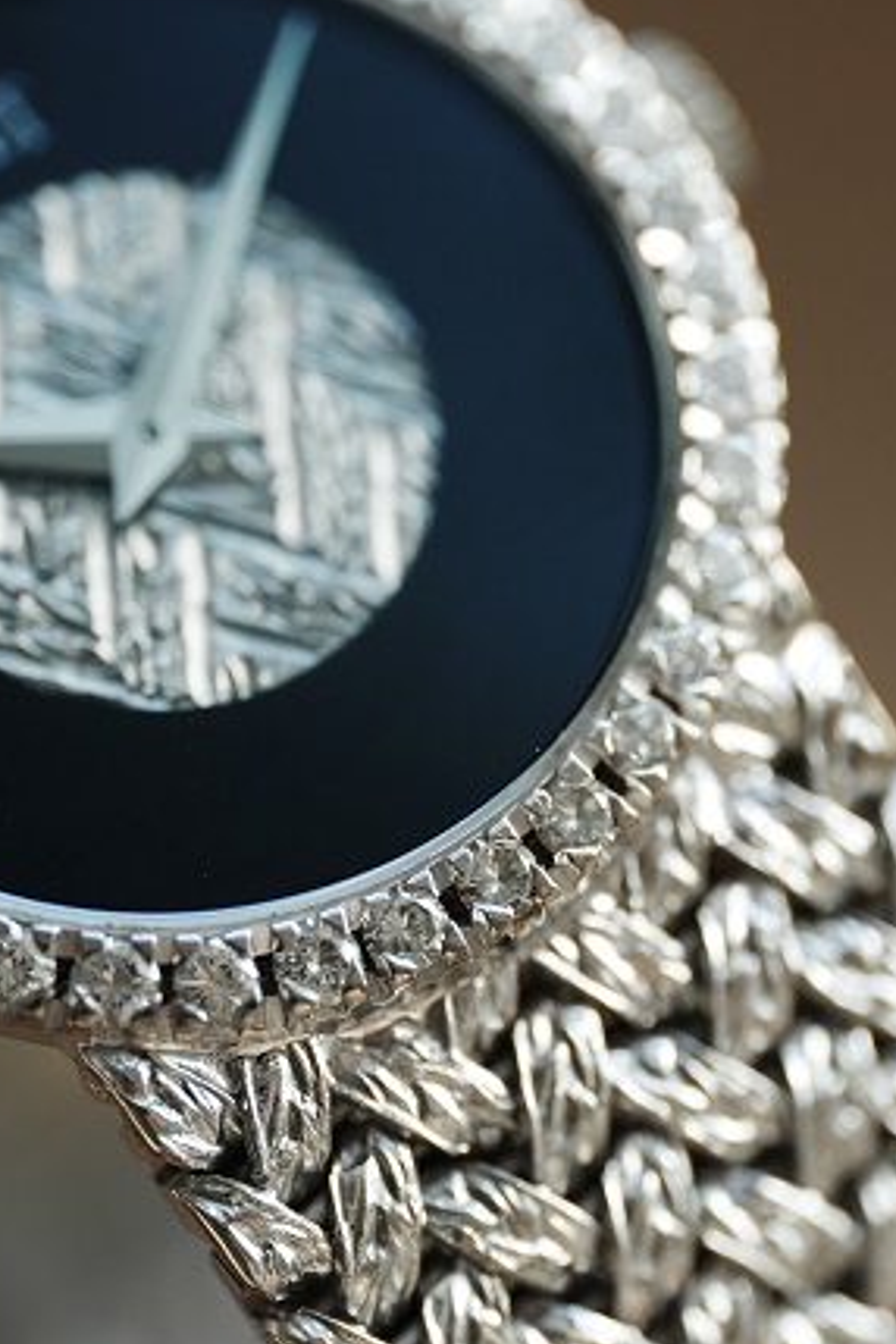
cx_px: 598
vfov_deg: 11.9
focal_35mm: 172
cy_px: 1050
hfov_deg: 8.0
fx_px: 6421
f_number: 2.8
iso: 500
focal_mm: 105
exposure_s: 1/250
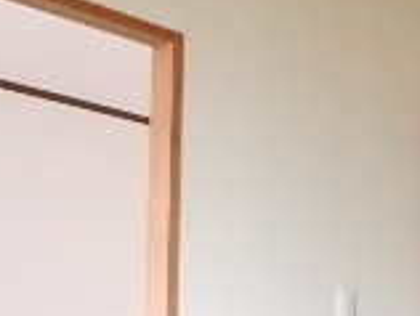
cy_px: 433
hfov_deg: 20.8
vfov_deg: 16.3
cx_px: 553
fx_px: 1033
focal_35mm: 85
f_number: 3.5
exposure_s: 1/20
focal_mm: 3.7
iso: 1600
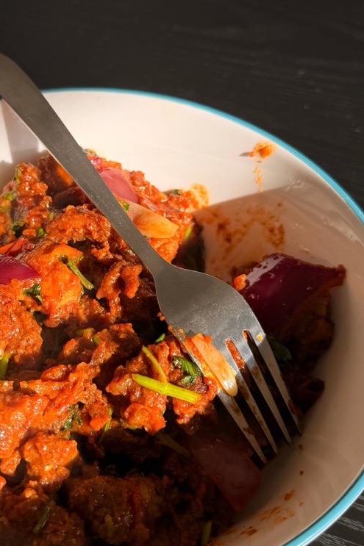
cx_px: 88
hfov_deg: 30.6
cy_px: 250
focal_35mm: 43
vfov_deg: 45.4
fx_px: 652
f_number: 1.78
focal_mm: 6.76
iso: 80
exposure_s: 1/1075
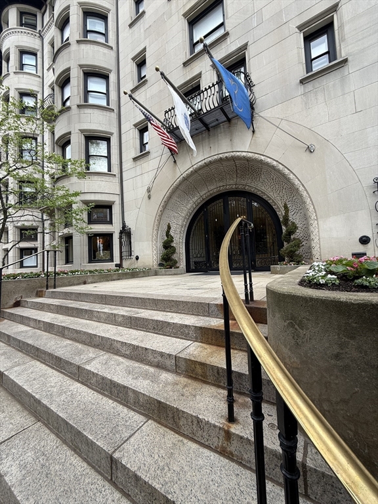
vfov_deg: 102.1
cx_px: 189
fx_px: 204
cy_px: 252
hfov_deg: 85.7
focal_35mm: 14
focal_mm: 2.22
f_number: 2.2
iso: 50
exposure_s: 1/99
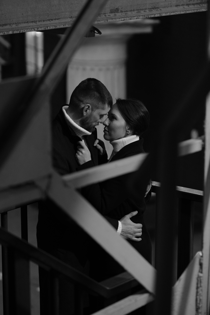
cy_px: 158
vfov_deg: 18.1
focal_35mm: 113
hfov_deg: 12.1
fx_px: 989
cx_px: 105
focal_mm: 75
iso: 1600
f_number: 2
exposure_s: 1/250
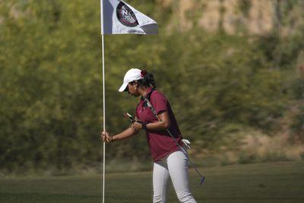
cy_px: 102
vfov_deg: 2.3
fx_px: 5068
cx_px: 152
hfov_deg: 3.4
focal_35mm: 600
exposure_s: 1/320
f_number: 7.1
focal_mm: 600
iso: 80
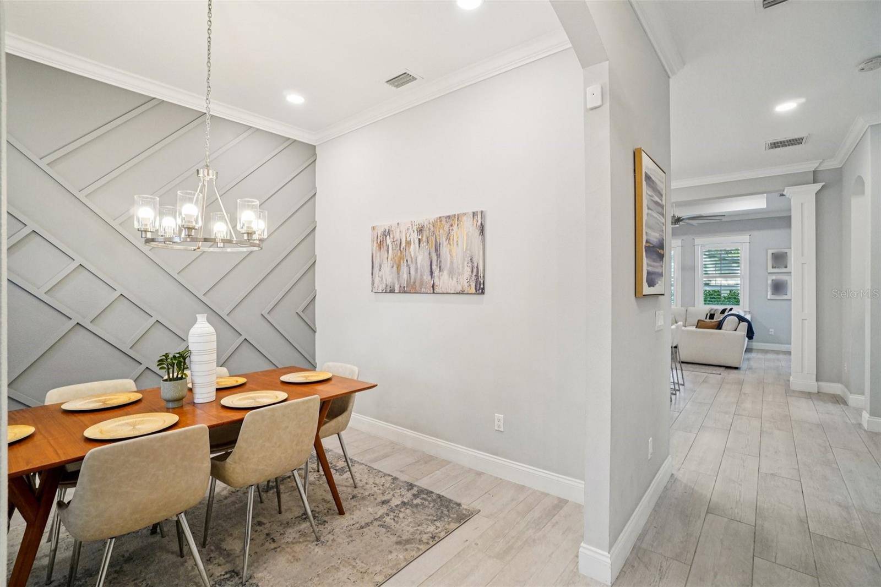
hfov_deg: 100.4
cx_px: 440
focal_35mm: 15
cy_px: 294
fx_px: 367
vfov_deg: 77.3
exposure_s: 1/30
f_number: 8
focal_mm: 10
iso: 640
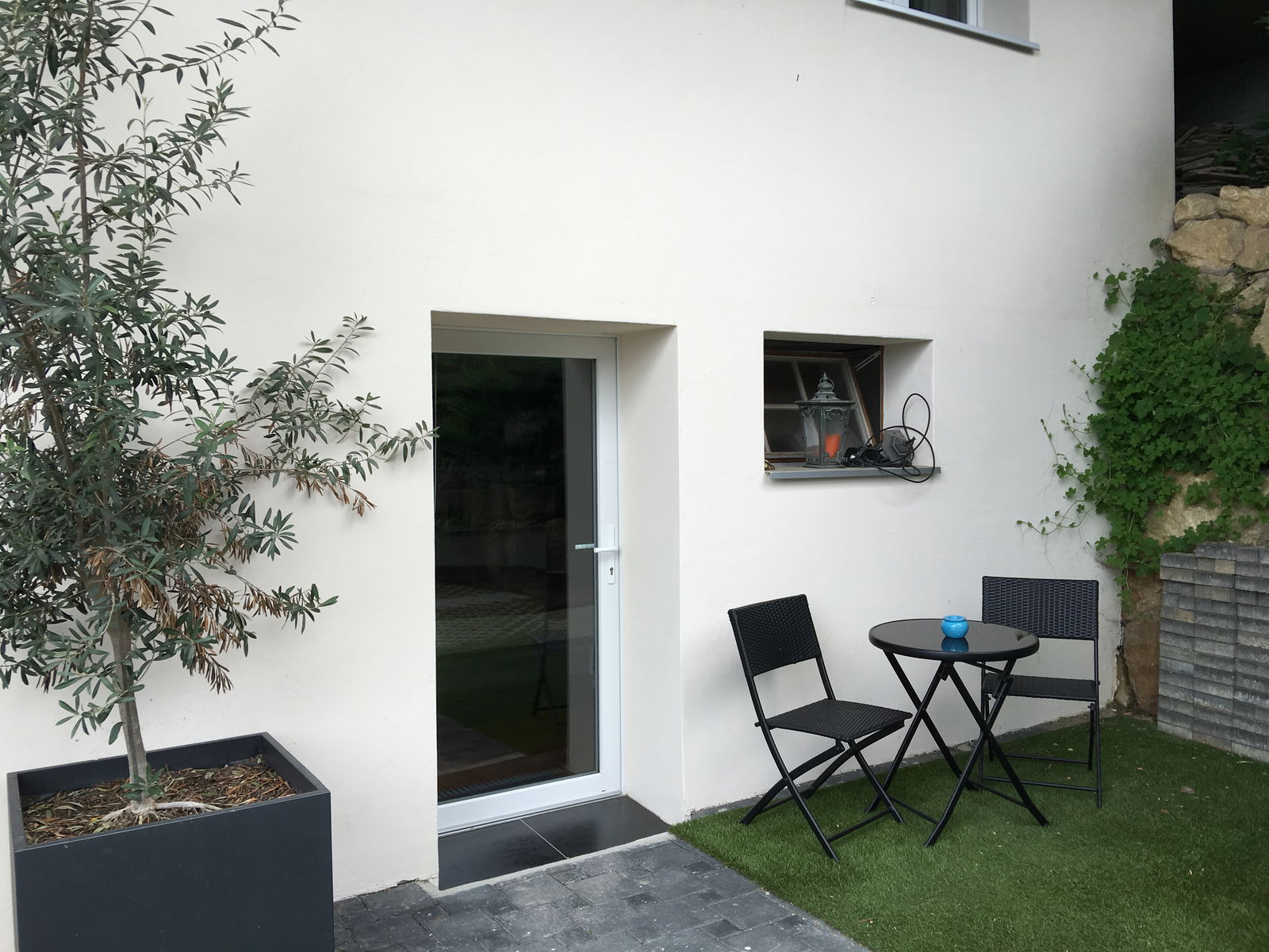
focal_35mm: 29
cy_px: 476
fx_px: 1063
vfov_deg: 48.2
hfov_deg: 61.7
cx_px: 634
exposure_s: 1/315
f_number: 2.2
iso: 25
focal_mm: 4.15
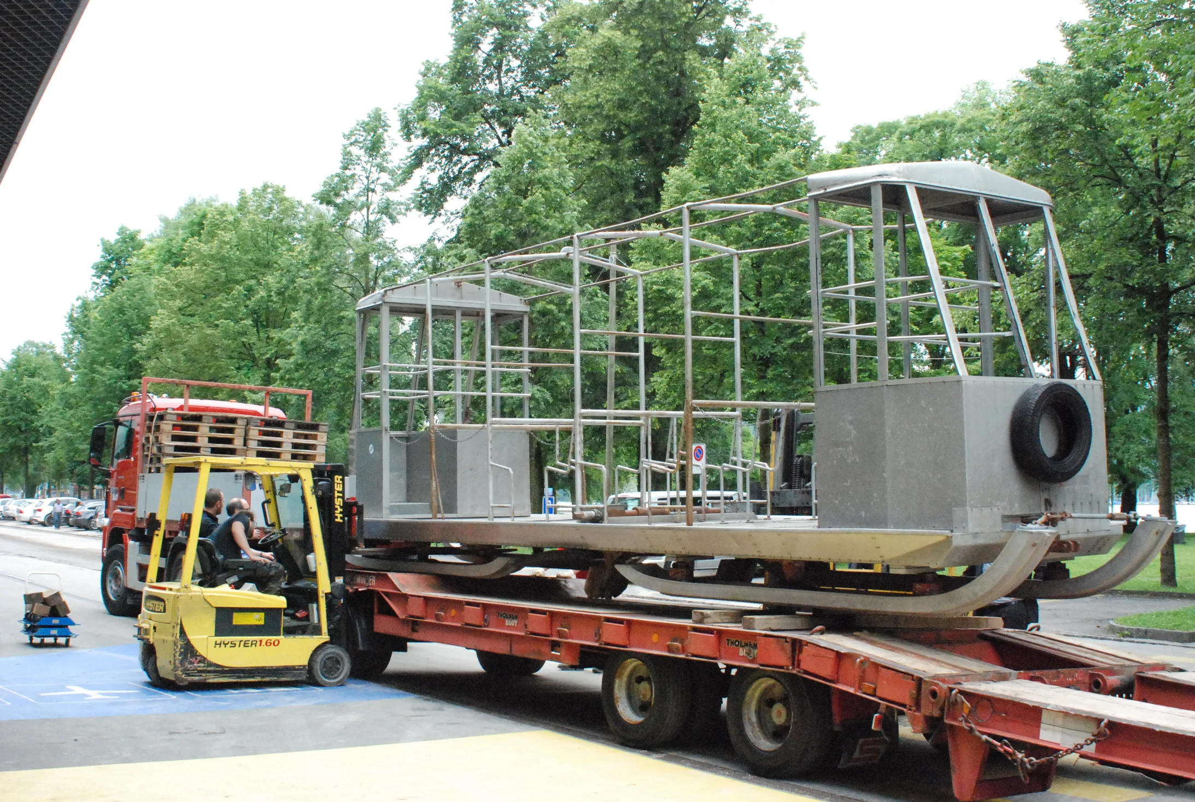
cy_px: 401
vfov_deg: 32.0
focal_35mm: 42
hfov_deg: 46.3
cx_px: 598
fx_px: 1397
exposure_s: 1/500
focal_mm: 28
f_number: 11
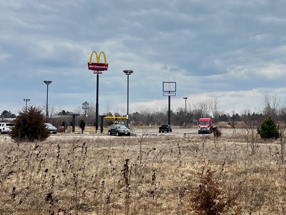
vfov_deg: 26.1
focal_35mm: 56
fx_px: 463
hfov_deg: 32.4
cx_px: 264
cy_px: 96
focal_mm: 5.7
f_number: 1.5
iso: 50
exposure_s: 1/2571
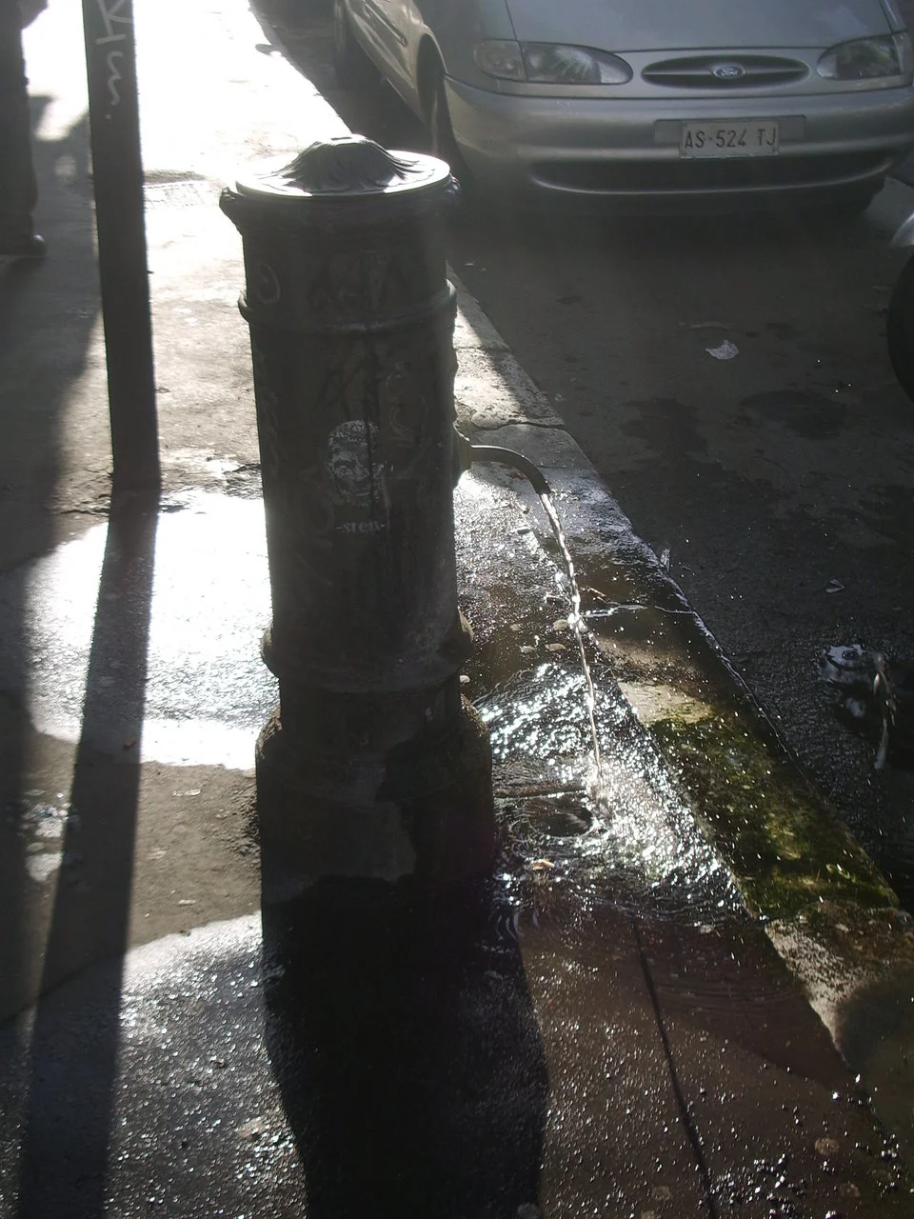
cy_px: 610
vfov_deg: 38.2
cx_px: 457
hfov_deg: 29.1
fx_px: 1760
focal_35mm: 50
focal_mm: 8.2
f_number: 3.1
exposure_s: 1/400
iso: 50
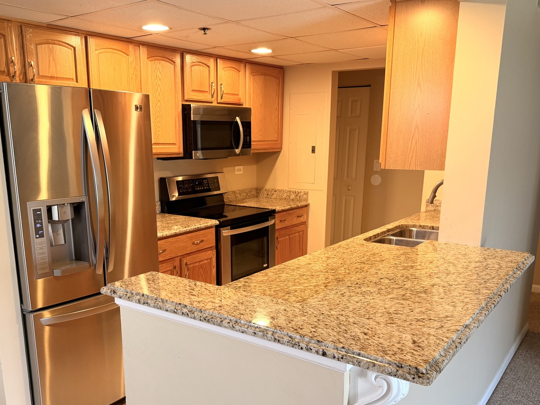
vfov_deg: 43.7
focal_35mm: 32
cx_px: 246
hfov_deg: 56.7
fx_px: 499
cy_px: 258
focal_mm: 6.76
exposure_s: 1/60
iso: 200
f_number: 1.78
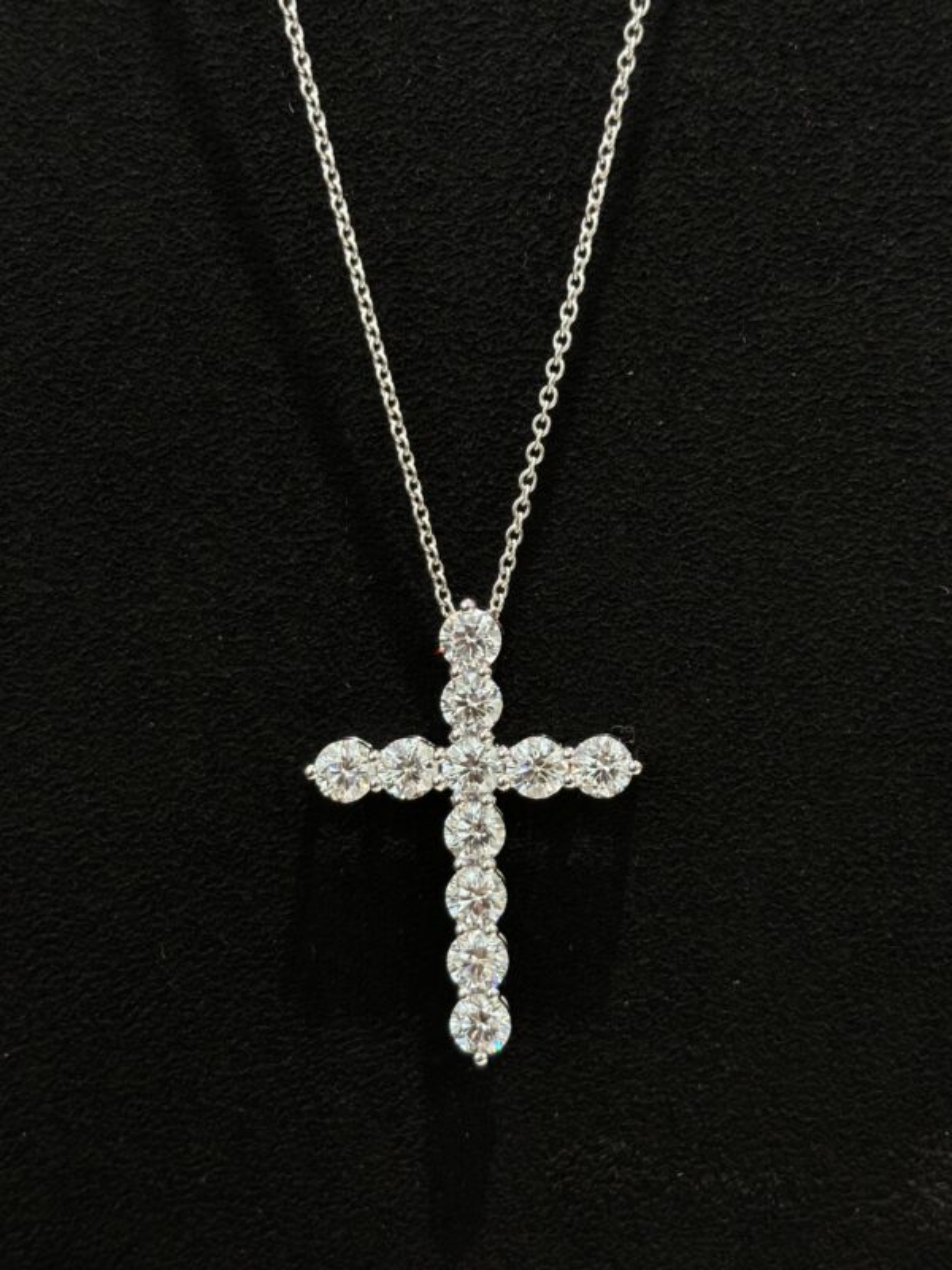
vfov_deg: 36.8
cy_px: 635
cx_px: 476
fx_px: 1907
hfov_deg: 28.0
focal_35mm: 52
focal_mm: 5.96
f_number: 1.6
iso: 40
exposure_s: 1/100
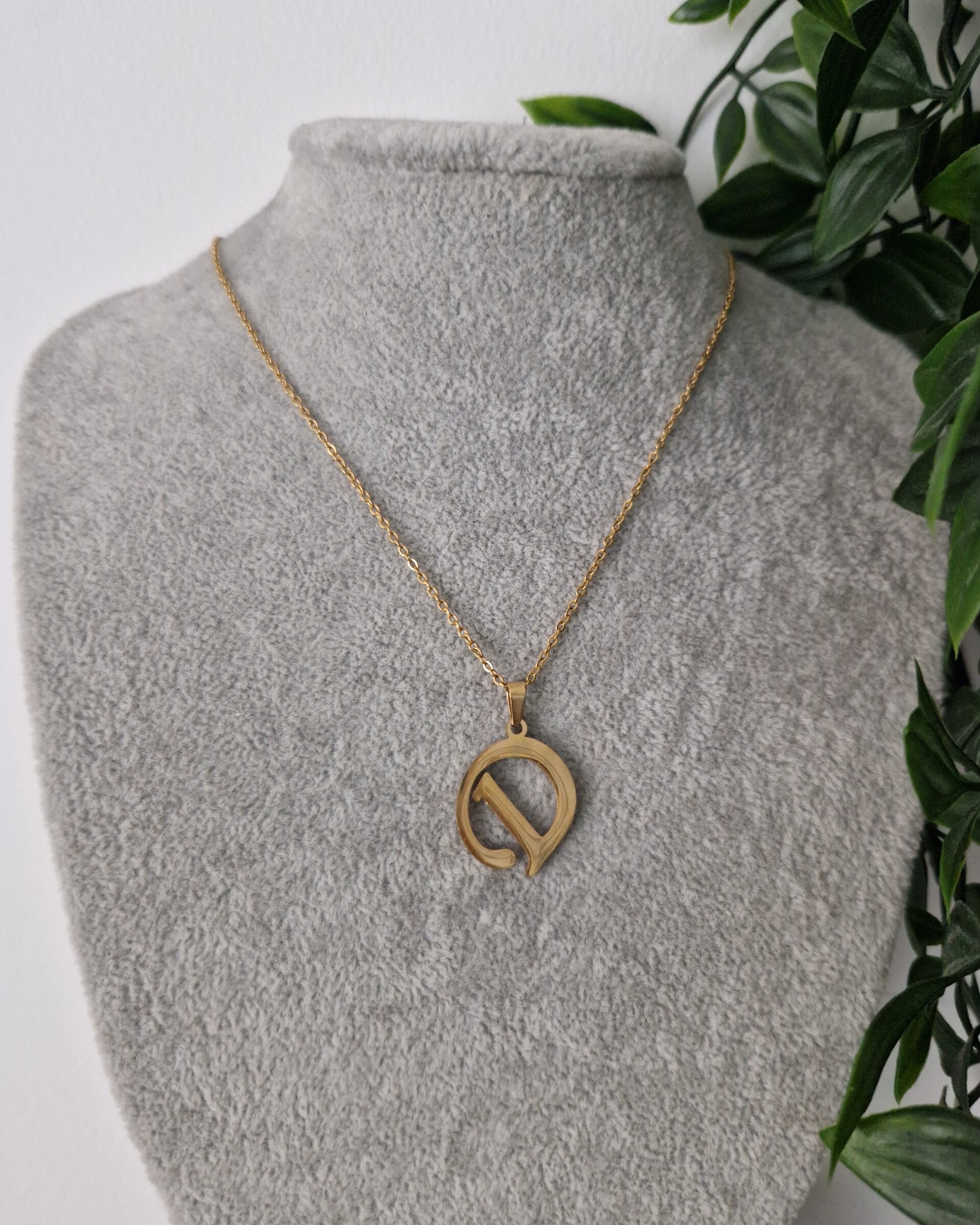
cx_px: 491
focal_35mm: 24
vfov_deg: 70.3
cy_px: 628
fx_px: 870
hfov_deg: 58.8
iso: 100
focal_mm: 5.4
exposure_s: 1/100
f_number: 1.8
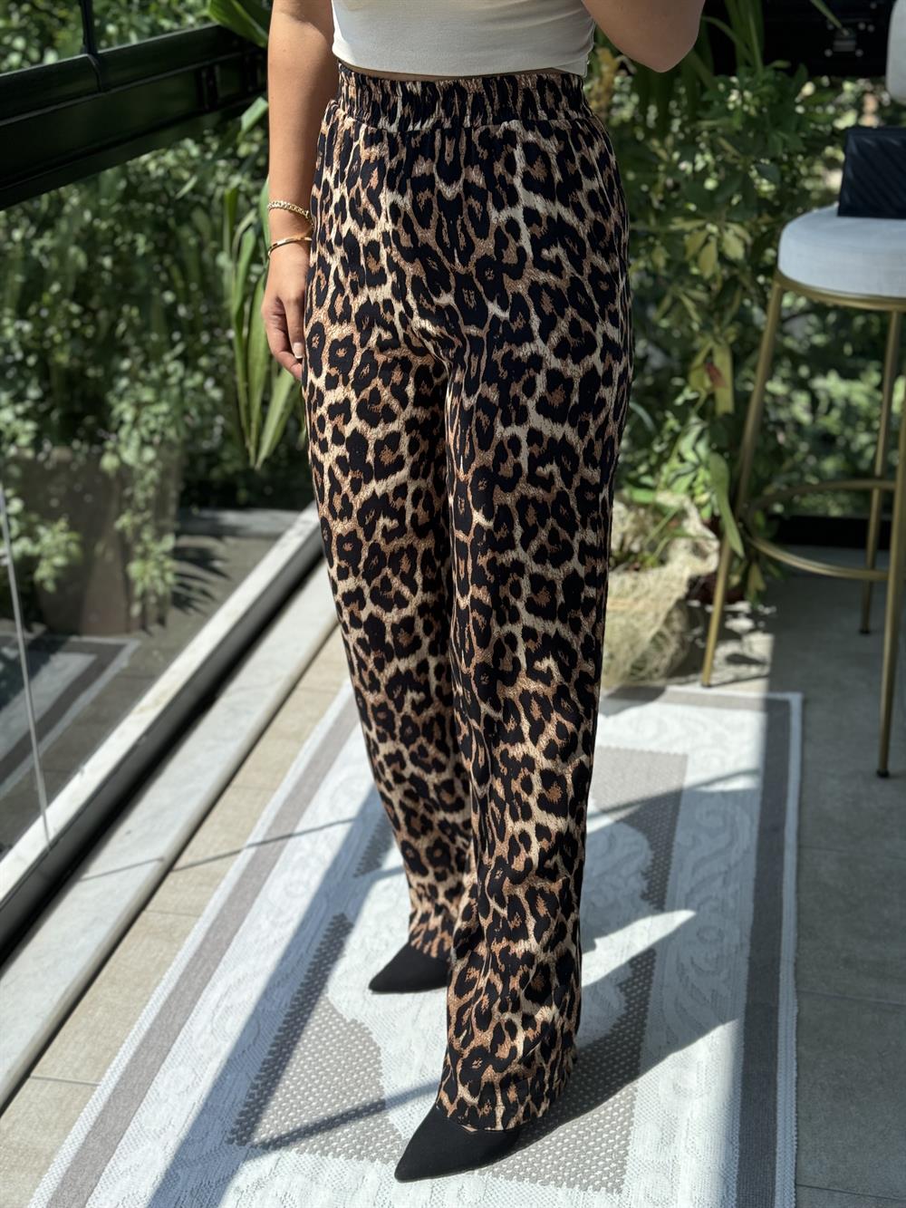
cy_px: 604
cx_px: 453
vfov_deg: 39.7
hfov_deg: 30.3
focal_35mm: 48
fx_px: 1675
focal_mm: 6.76
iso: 64
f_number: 1.78
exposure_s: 1/832
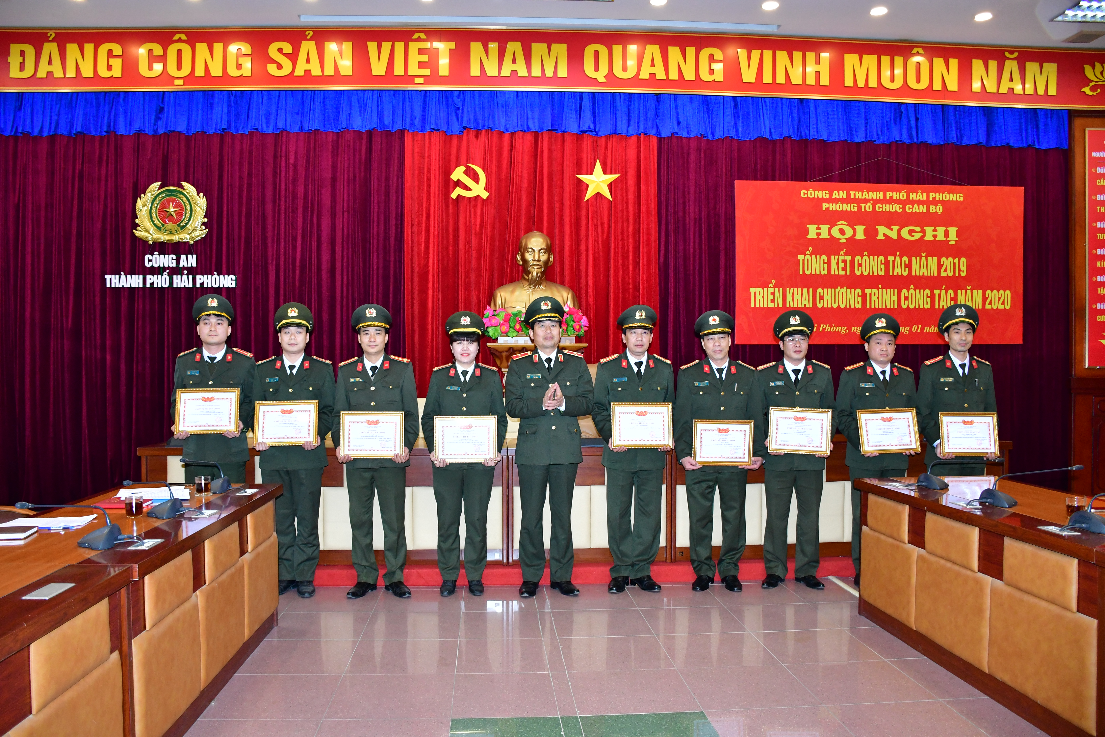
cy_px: 368
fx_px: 829
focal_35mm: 27
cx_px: 552
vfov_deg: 47.9
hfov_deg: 67.4
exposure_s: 1/200
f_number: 4.5
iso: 1600
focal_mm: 18
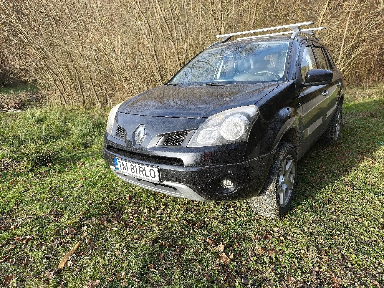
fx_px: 255
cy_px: 144
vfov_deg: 58.9
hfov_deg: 73.9
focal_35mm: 23
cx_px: 192
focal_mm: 8.72
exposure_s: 1/159
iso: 50
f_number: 1.63
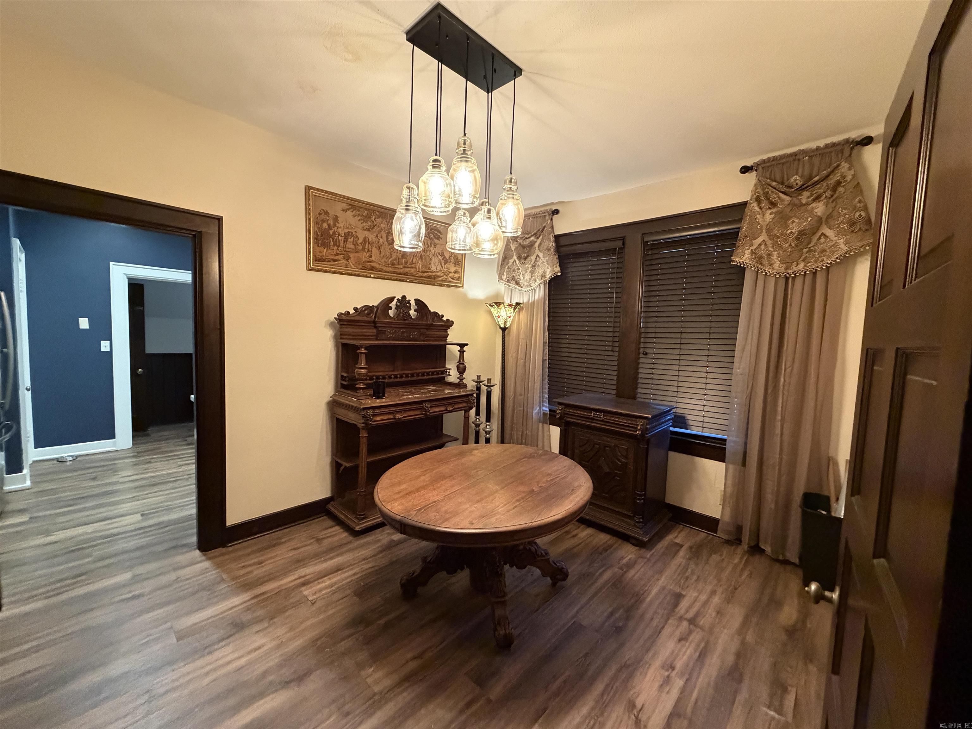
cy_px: 364
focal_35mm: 14
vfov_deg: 85.7
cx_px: 486
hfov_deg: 102.1
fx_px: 393
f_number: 2.2
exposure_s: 1/60
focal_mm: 2.22
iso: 640
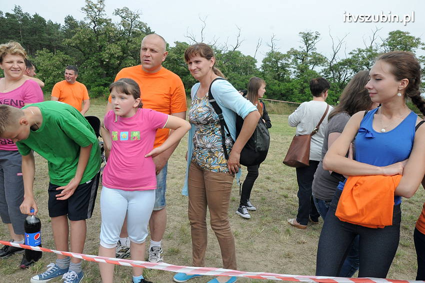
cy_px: 142
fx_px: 372
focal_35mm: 32
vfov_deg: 41.6
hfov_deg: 59.5
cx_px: 212
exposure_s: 1/500
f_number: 11
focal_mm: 21
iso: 800
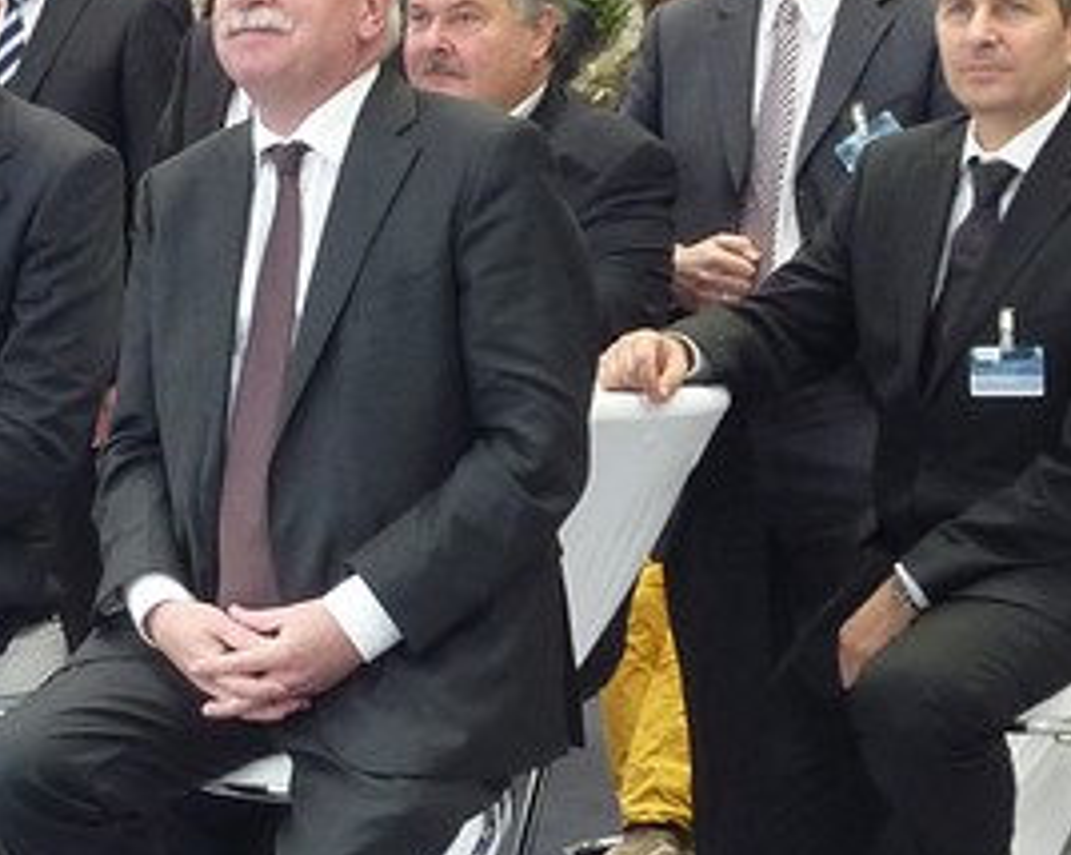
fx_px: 4656
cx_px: 184
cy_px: 392
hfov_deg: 13.0
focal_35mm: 147
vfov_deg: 10.5
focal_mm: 5.7
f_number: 3.5
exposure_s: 1/30
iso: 200
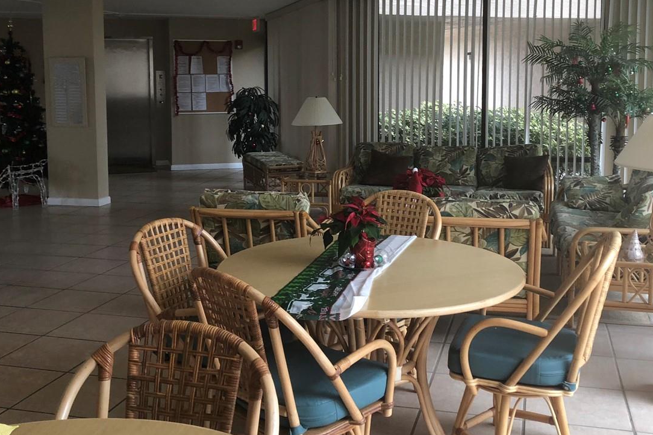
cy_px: 146
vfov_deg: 30.9
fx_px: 780
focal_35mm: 43
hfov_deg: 45.4
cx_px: 349
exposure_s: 1/24
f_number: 1.8
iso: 40
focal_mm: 3.99
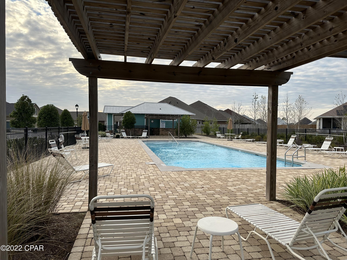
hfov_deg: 71.6
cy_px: 130
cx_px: 174
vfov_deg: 56.8
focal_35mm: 24
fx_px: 241
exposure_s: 1/1433
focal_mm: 6.86
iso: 80
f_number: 1.78
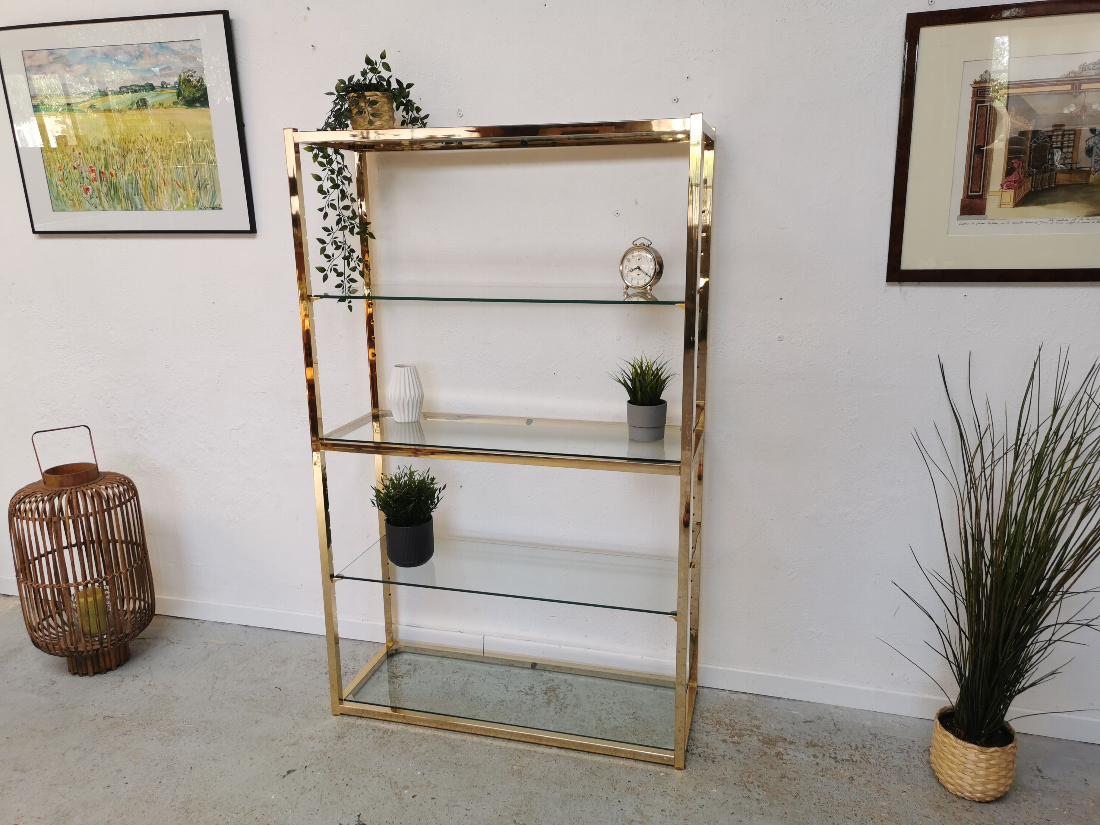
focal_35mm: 27
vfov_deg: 51.4
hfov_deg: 65.3
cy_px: 412
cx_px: 550
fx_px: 858
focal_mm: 5.58
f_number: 1.8
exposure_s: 1/100
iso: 80
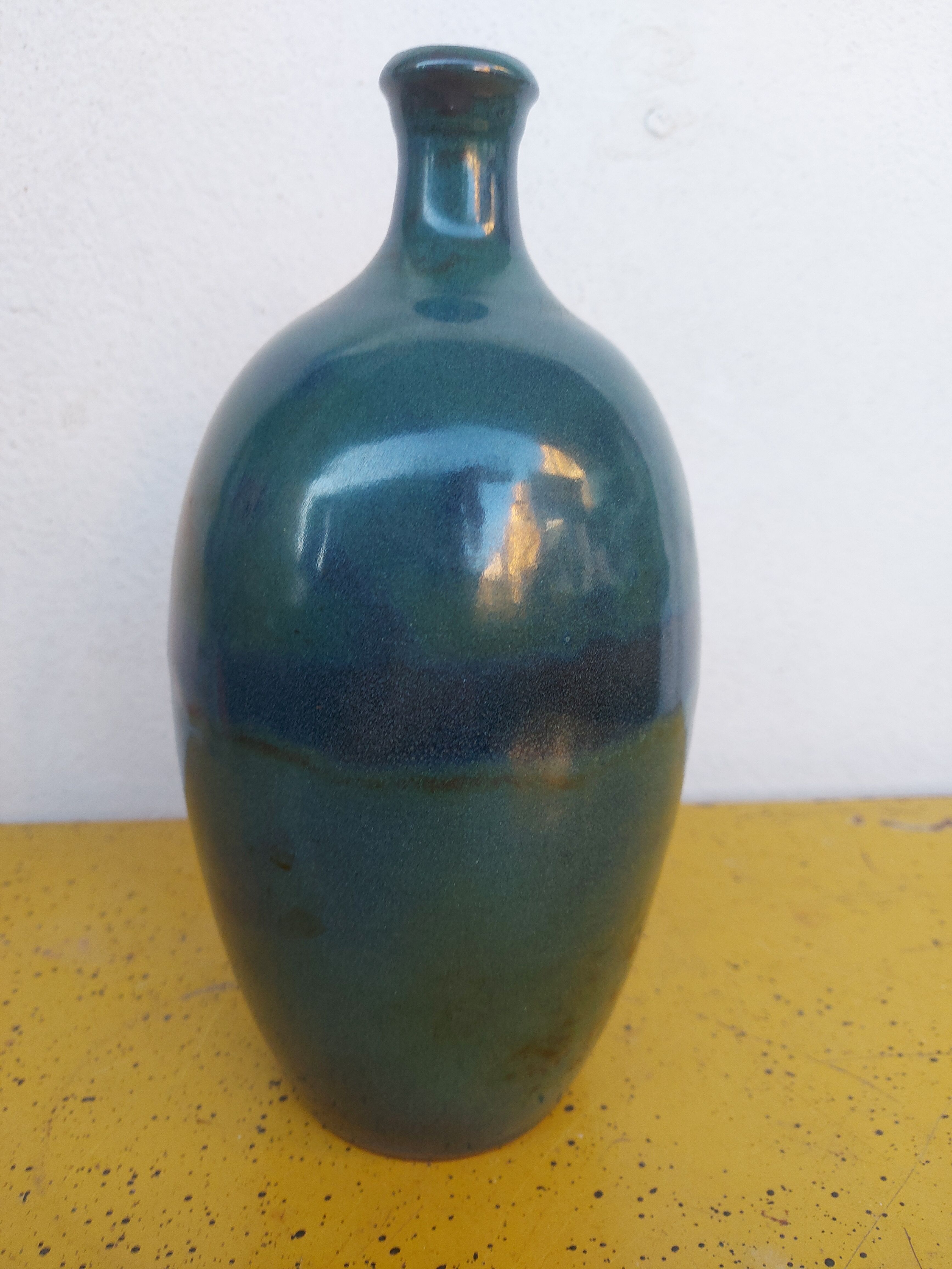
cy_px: 634
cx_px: 476
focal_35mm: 24
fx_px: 880
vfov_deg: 71.6
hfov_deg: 56.8
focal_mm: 5.23
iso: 64
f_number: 1.8
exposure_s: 1/50
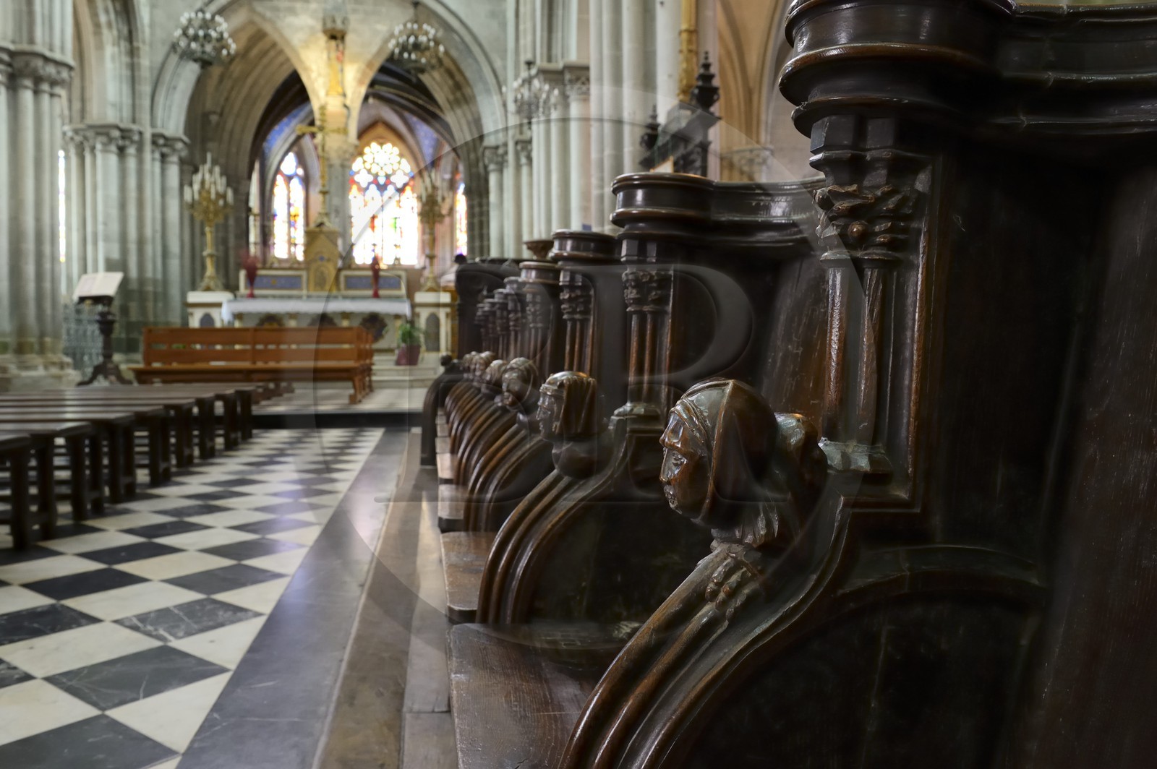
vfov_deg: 47.9
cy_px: 384
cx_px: 578
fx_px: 867
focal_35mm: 27
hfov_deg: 67.4
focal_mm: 27
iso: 1600
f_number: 8
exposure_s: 1/3.33
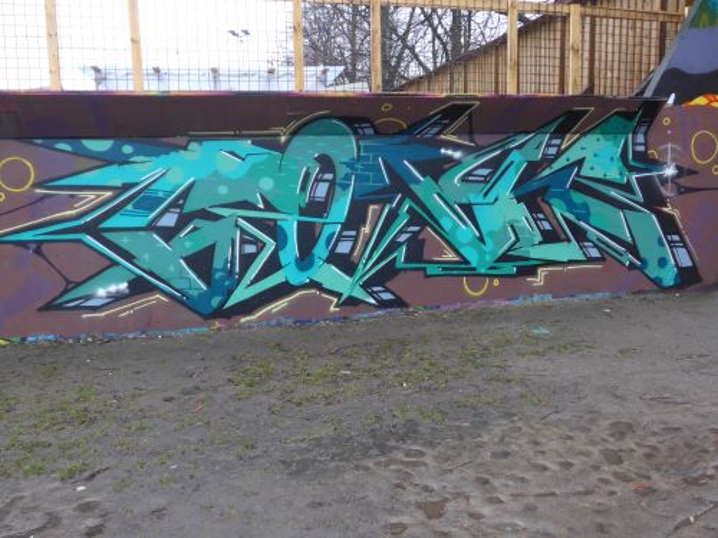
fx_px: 602
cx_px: 359
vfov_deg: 48.2
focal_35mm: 29
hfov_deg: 61.7
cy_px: 269
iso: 100
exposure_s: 1/60
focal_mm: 6
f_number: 2
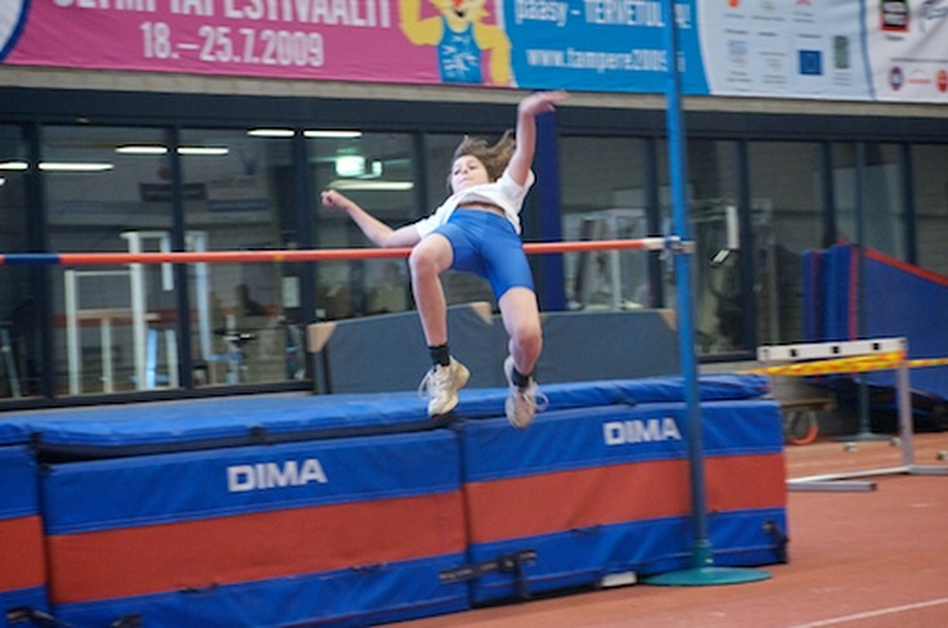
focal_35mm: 105
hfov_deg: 19.5
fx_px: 2759
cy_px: 314
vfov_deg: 13.0
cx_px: 474
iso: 3200
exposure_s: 1/160
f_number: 4.5
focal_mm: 70
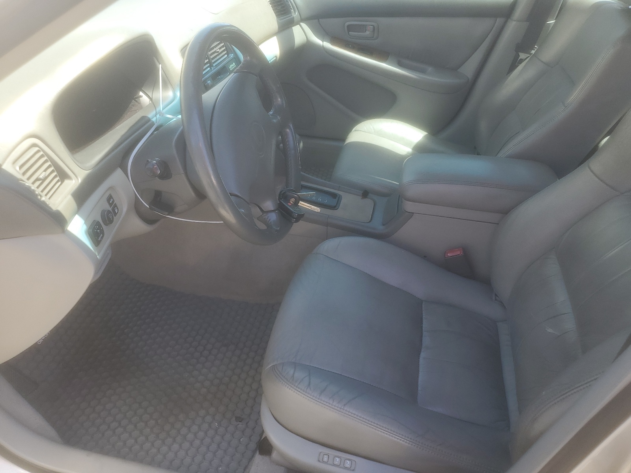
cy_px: 236
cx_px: 316
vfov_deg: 53.1
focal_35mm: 26
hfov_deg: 67.3
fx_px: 474
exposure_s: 1/286
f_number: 1.5
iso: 50
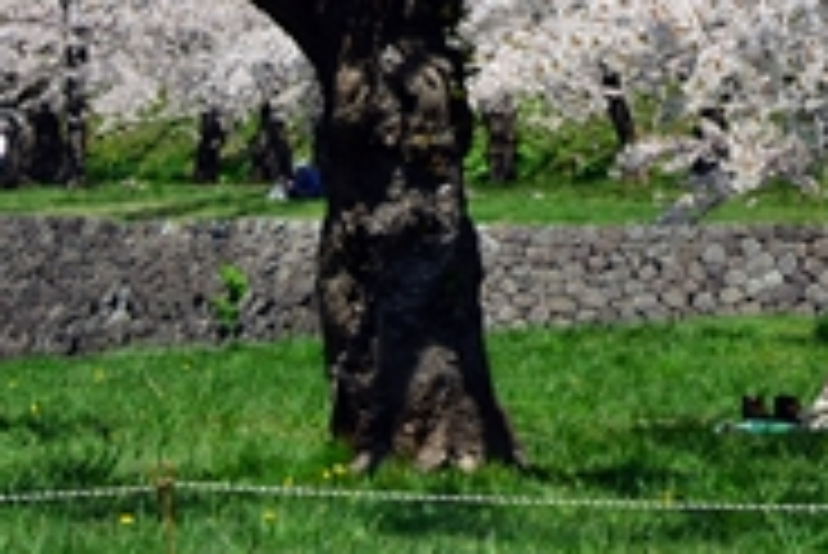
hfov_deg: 3.9
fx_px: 12015
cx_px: 724
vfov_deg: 2.6
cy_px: -284
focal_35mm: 522
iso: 400
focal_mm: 120
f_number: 13
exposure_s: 1/640
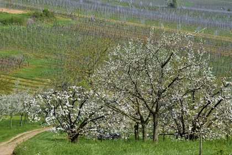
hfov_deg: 11.7
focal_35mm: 175
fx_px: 1128
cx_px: 116
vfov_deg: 7.8
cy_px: 78
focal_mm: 175
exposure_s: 1/125
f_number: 14
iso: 200
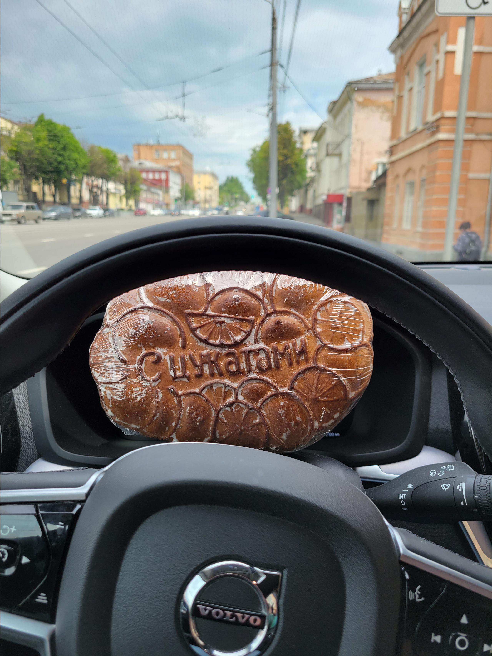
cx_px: 246
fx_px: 493
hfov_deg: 53.1
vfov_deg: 67.3
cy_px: 328
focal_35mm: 26
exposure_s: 1/624
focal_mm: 5.4
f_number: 1.8
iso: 40
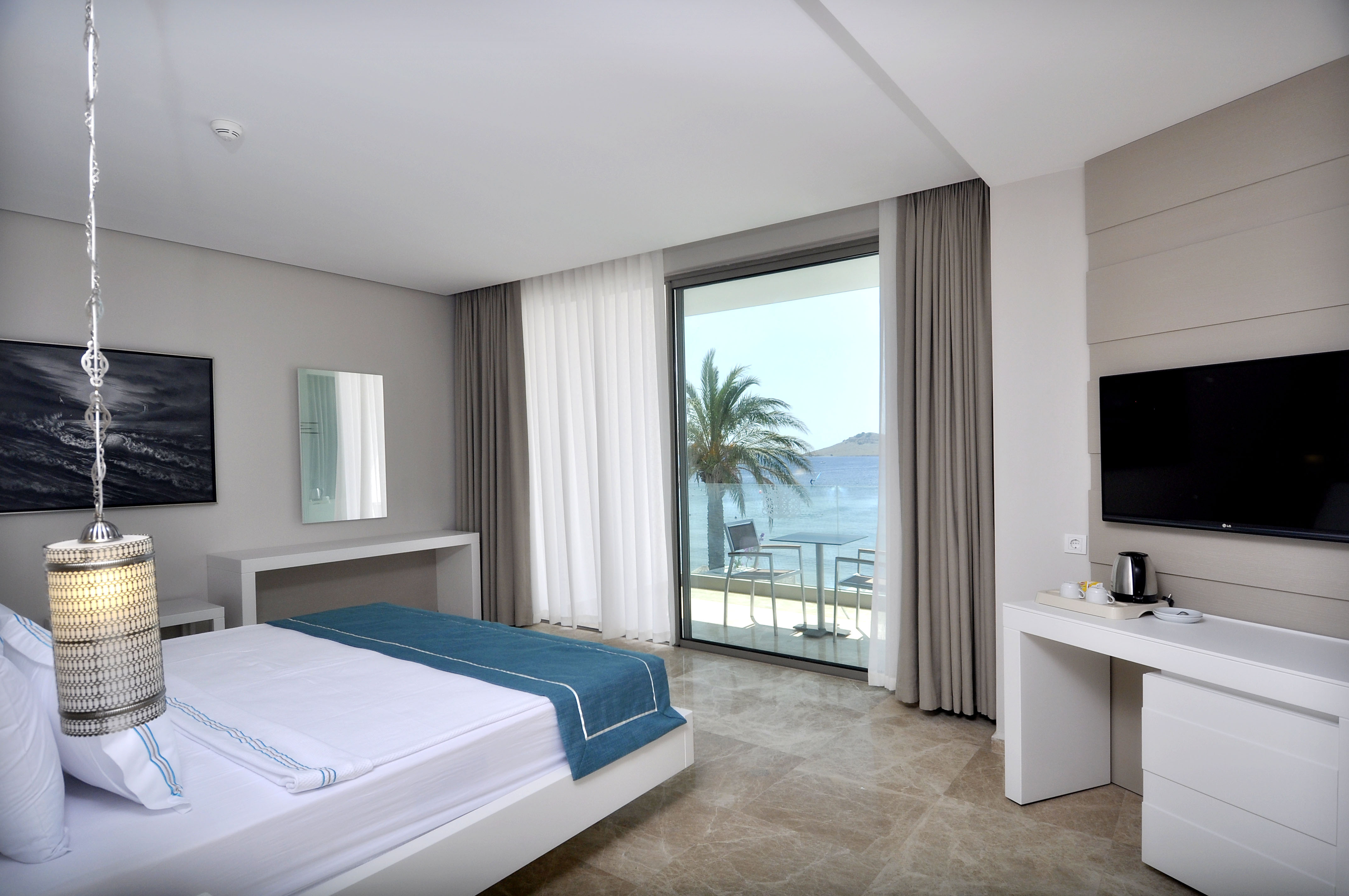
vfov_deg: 67.2
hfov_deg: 90.1
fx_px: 674
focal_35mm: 18
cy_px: 448
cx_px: 674
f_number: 5.6
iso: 200
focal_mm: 12
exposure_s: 1/250
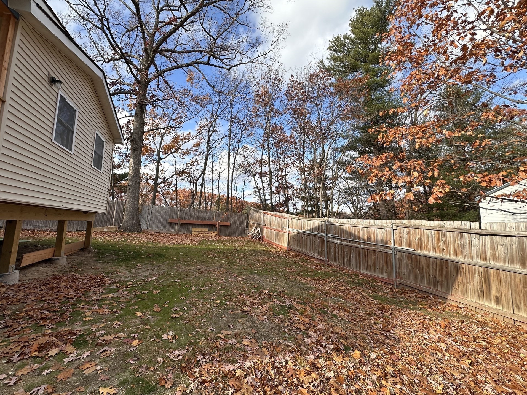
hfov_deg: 98.1
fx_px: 228
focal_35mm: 15
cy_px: 191
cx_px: 251
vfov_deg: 81.7
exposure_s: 1/910
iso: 50
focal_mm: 2.22
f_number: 2.2
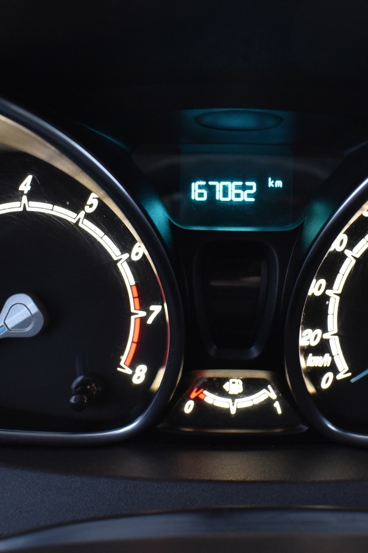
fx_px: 629
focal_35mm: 41
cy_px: 276
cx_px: 232
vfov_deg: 47.4
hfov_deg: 32.5
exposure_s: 1/10
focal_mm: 18
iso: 1250
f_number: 5
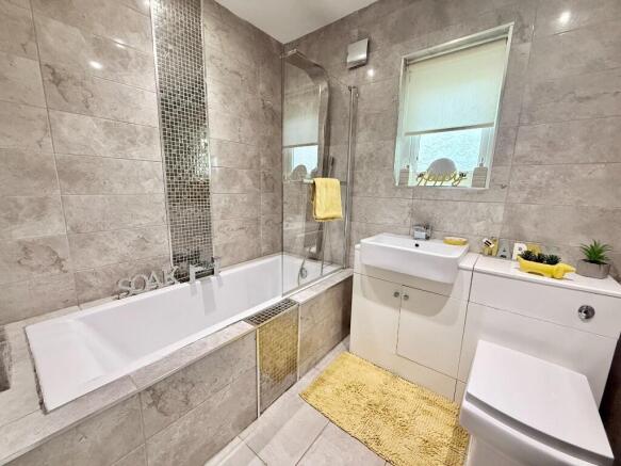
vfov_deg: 85.7
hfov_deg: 102.1
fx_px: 251
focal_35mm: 14
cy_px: 233
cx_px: 310
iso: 640
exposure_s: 1/100
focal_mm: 2.22
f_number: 2.2
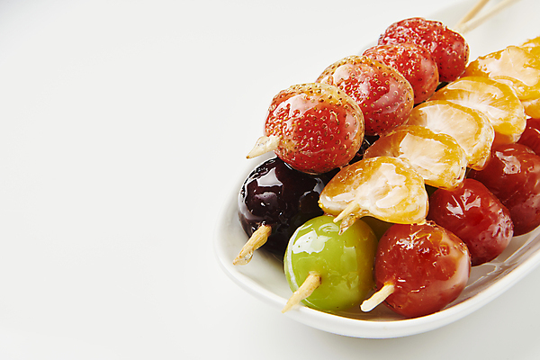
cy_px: 180
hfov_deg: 28.8
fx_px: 1050
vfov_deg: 19.5
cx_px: 270
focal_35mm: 70
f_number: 22
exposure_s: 1/125
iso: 64
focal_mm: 70
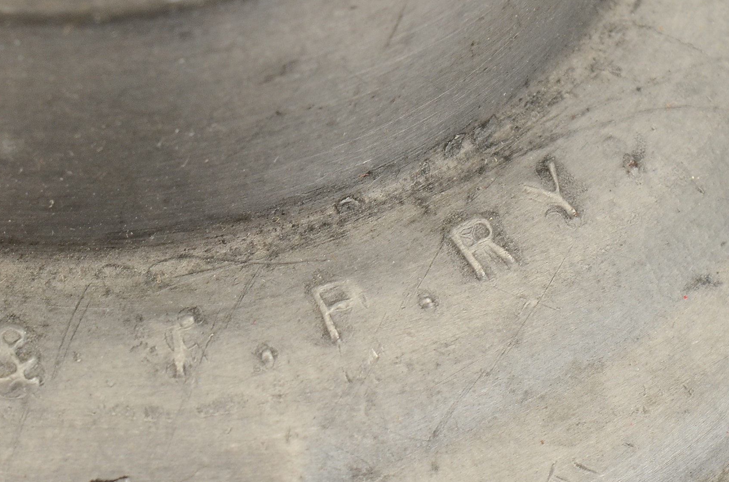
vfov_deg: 7.6
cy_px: 366
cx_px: 103
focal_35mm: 180
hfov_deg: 11.4
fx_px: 3639
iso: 250
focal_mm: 55
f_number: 10
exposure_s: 1/80
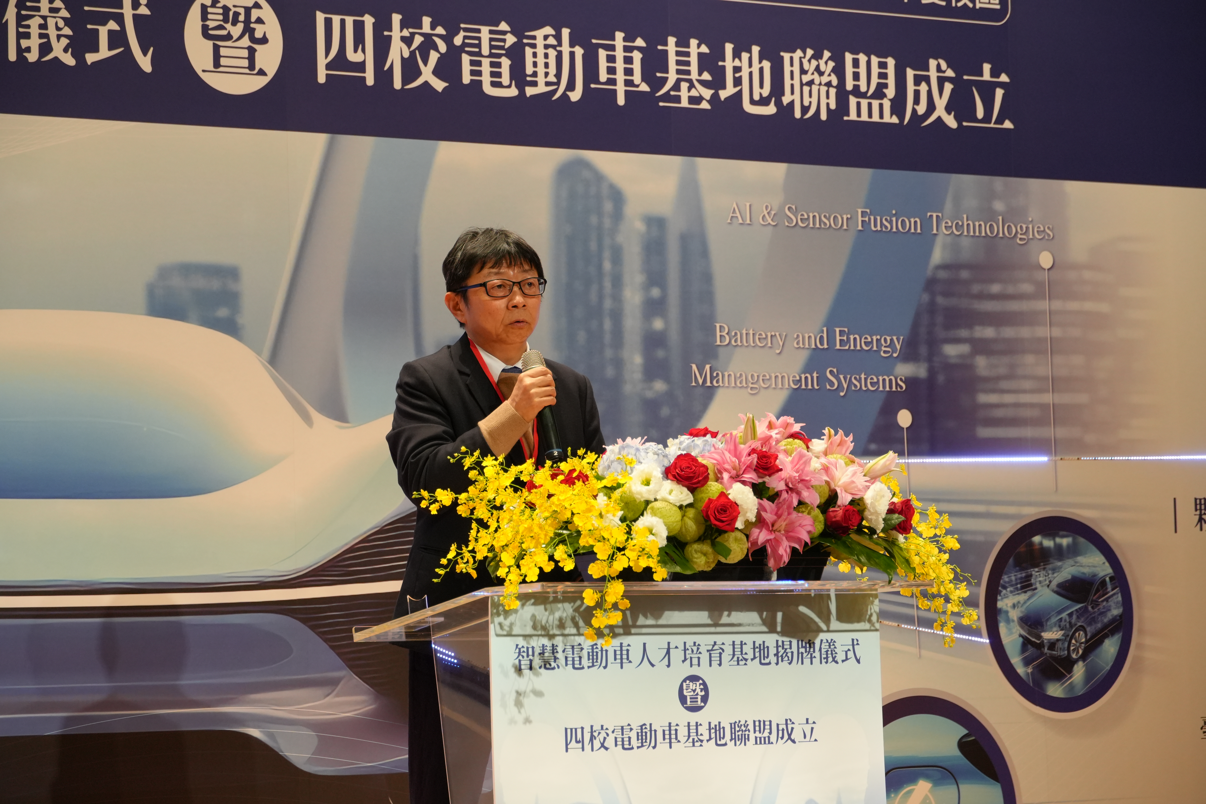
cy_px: 402
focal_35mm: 104
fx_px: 3467
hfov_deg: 19.7
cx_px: 603
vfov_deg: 13.2
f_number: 5.6
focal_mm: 69
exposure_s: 1/160
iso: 1000
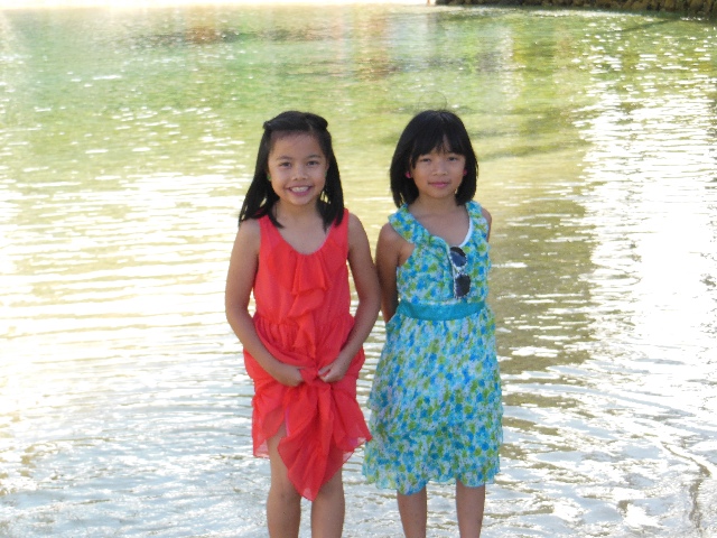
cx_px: 358
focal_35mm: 93
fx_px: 1926
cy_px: 269
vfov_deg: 15.9
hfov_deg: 21.1
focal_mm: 16.5
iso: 250
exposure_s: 1/250
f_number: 5.6
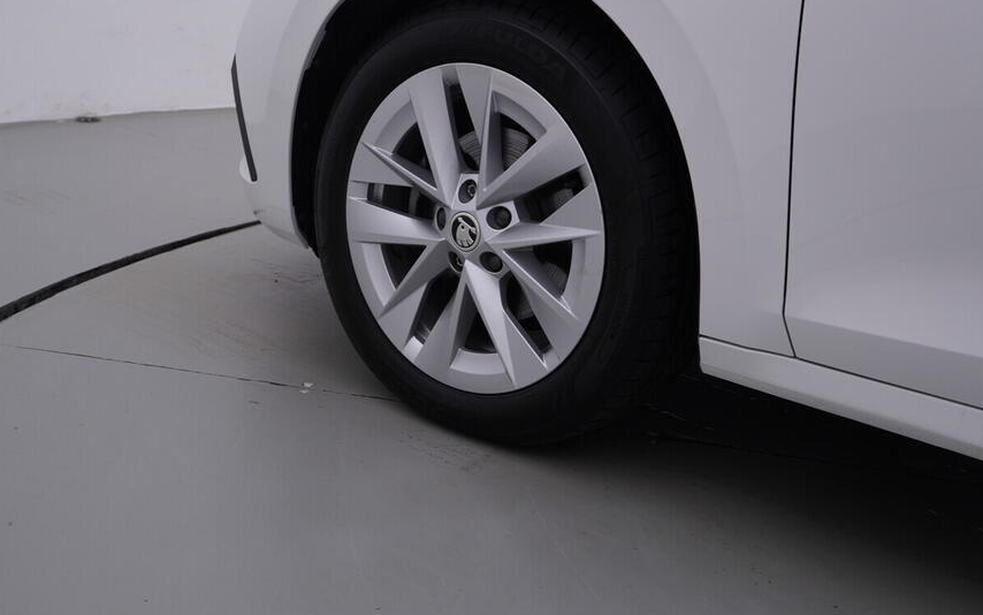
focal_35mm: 44
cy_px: 297
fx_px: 1179
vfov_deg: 29.2
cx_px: 447
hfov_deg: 45.2
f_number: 4.5
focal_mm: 24
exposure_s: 1/100
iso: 125
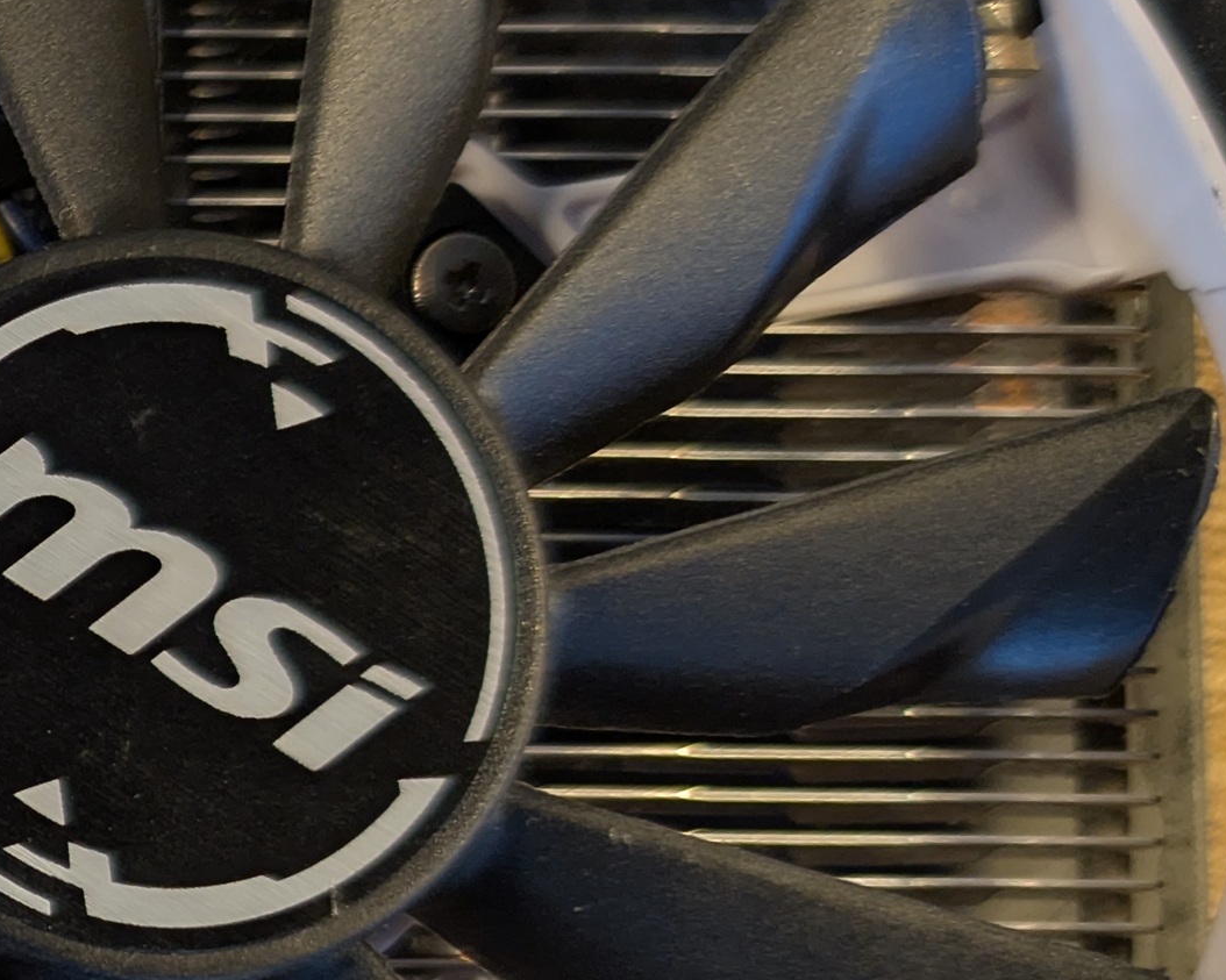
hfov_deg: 13.7
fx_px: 4426
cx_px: -1135
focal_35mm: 122
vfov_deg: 12.5
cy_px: 943
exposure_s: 1/100
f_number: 1.68
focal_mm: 6.9
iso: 102
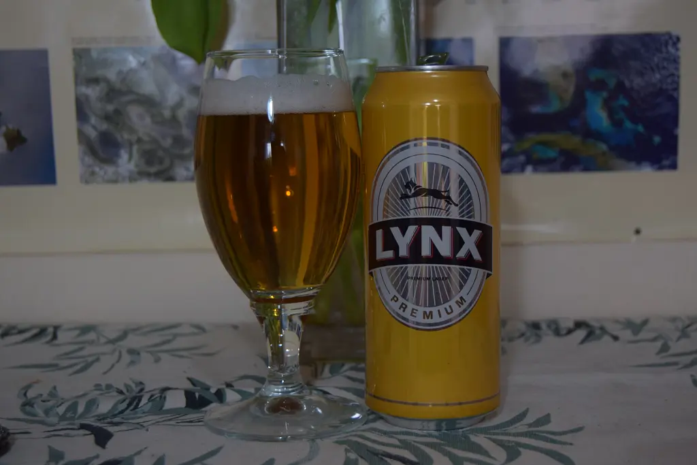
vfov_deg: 21.6
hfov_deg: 31.9
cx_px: 348
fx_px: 1220
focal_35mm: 63
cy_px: 232
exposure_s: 1/60
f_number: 5
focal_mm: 42
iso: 450
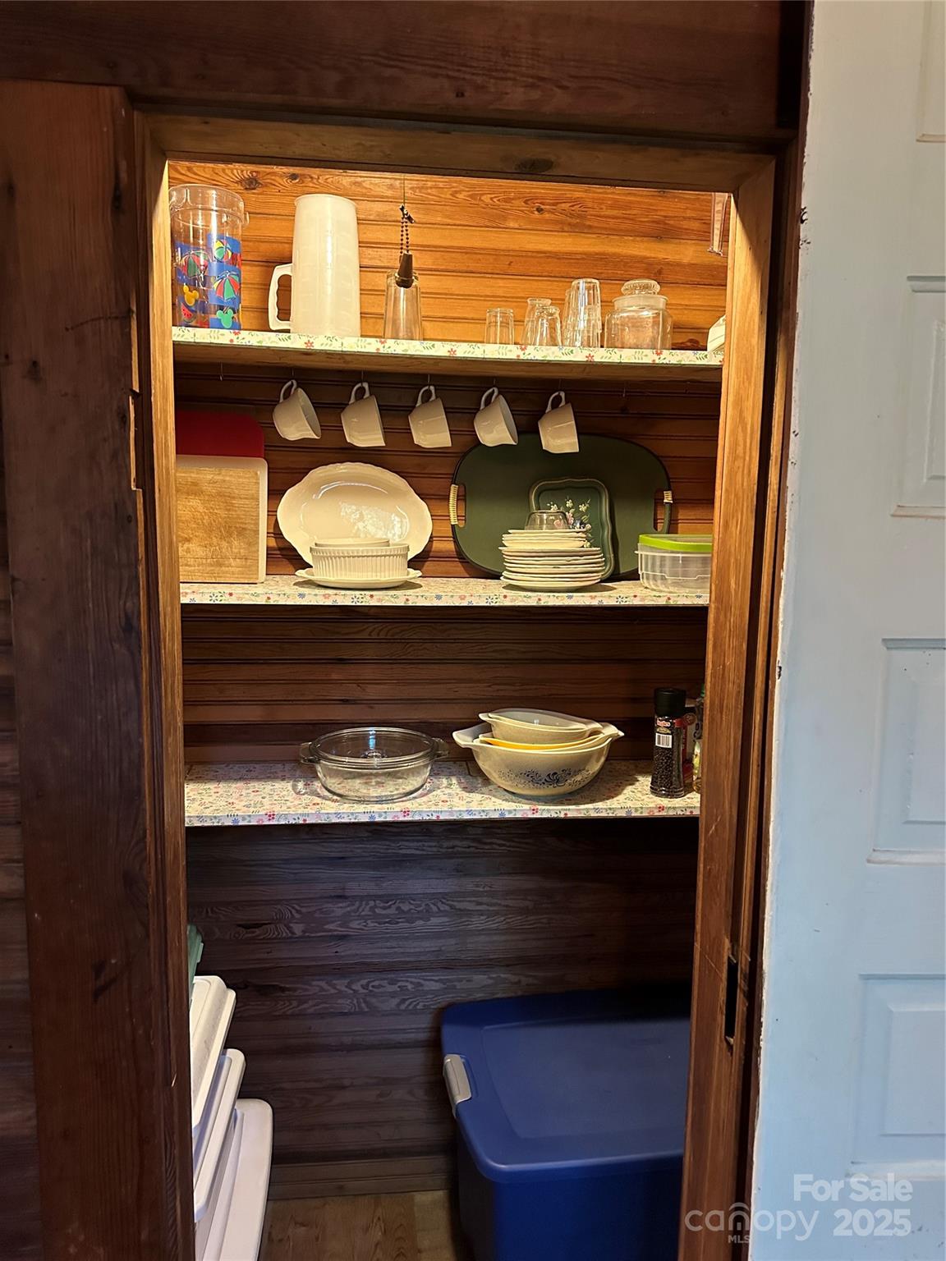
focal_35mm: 24
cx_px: 473
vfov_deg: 71.6
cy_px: 630
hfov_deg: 56.8
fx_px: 875
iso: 800
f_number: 1.78
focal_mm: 6.86
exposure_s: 1/60
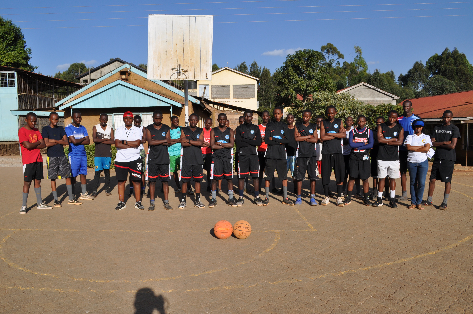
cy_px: 157
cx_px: 236
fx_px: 394
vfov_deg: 43.5
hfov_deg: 62.0
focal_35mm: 30
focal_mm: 20
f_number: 10
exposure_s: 1/400
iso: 200
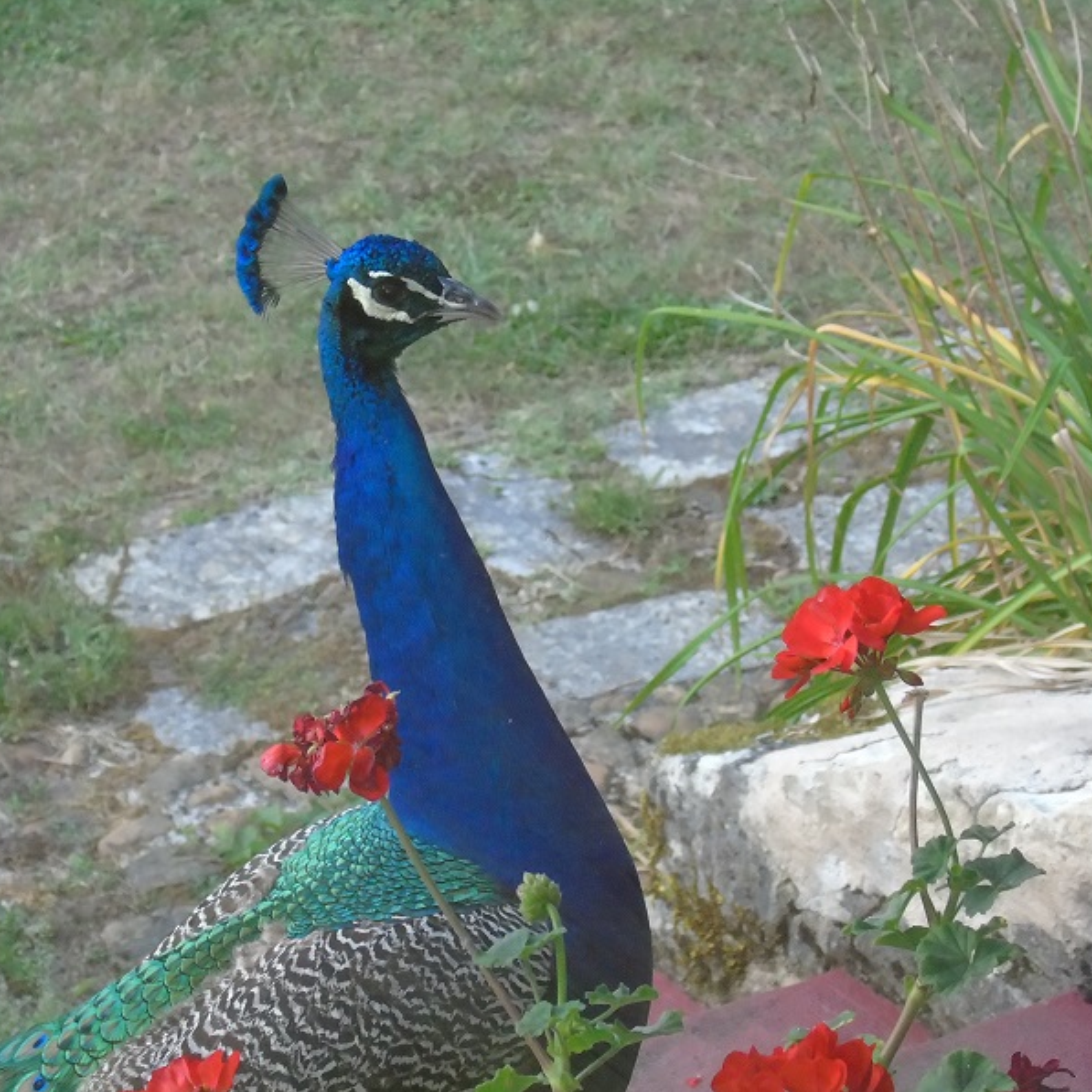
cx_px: 444
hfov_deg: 13.6
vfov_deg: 13.6
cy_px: 547
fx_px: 4568
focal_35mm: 128
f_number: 4.4
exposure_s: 1/80
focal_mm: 19
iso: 640
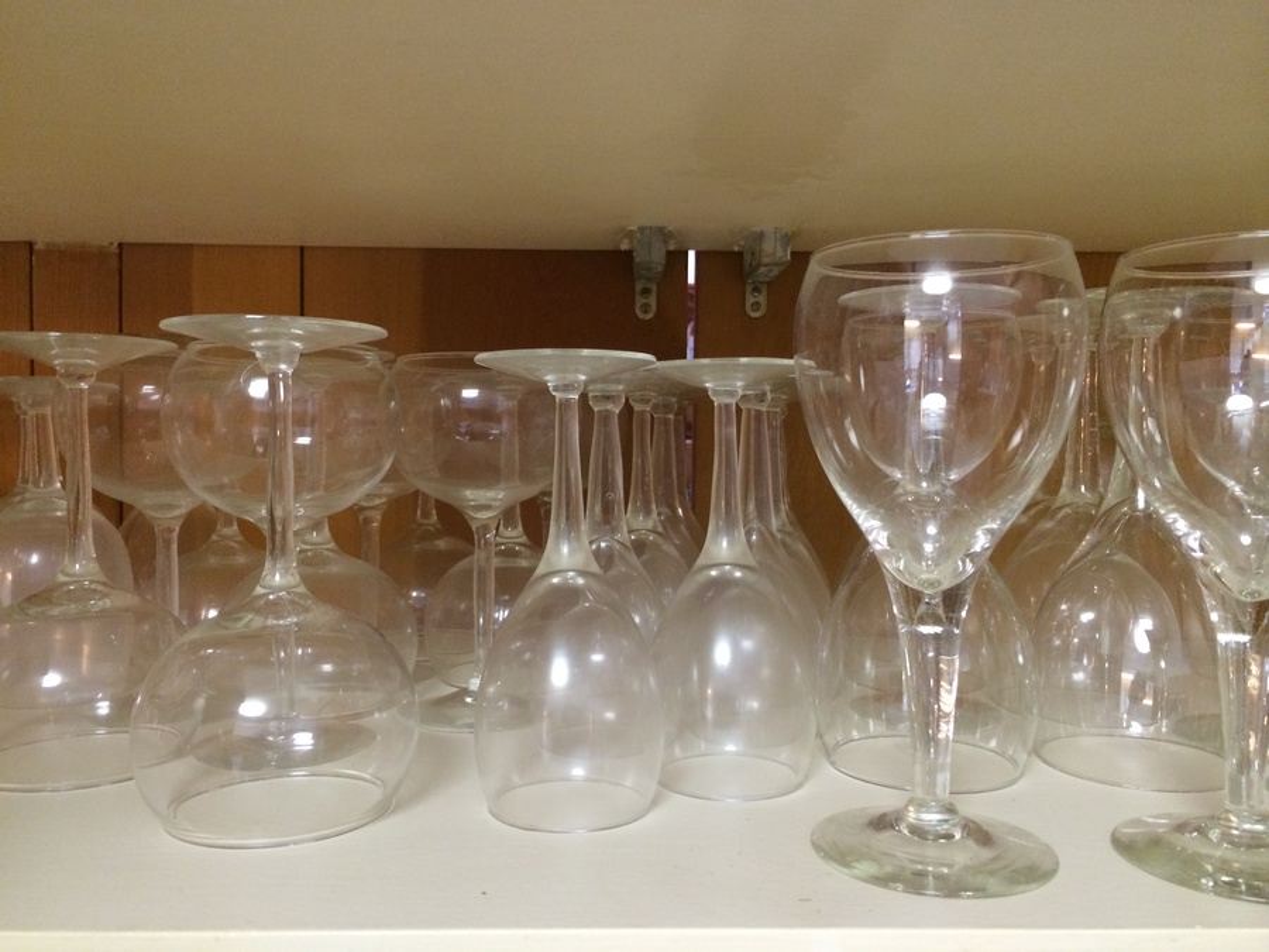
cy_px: 476
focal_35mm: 30
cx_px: 634
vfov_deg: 46.8
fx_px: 1100
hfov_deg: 60.0
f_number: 2.2
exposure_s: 1/30
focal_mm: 4.12
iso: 250
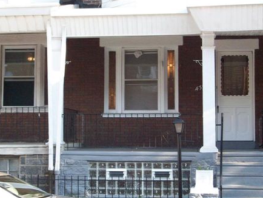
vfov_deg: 19.4
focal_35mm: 76
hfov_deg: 25.6
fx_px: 578
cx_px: 139
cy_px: 103
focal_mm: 11
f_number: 4.1
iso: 160
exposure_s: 1/162
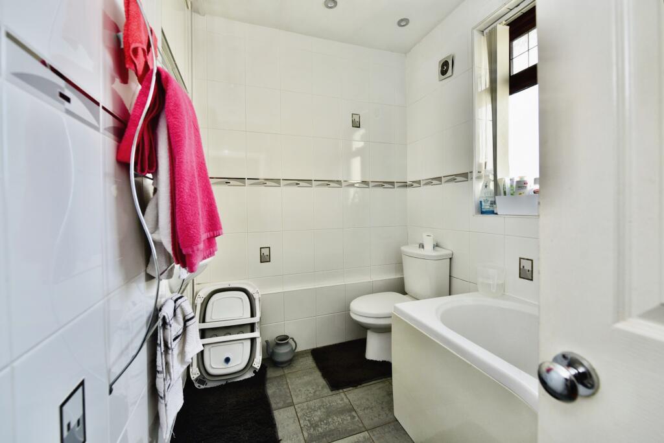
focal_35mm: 14
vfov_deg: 81.3
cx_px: 332
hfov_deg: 104.2
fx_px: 258
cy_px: 222
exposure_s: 1/125
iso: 400
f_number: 5.6
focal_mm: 14
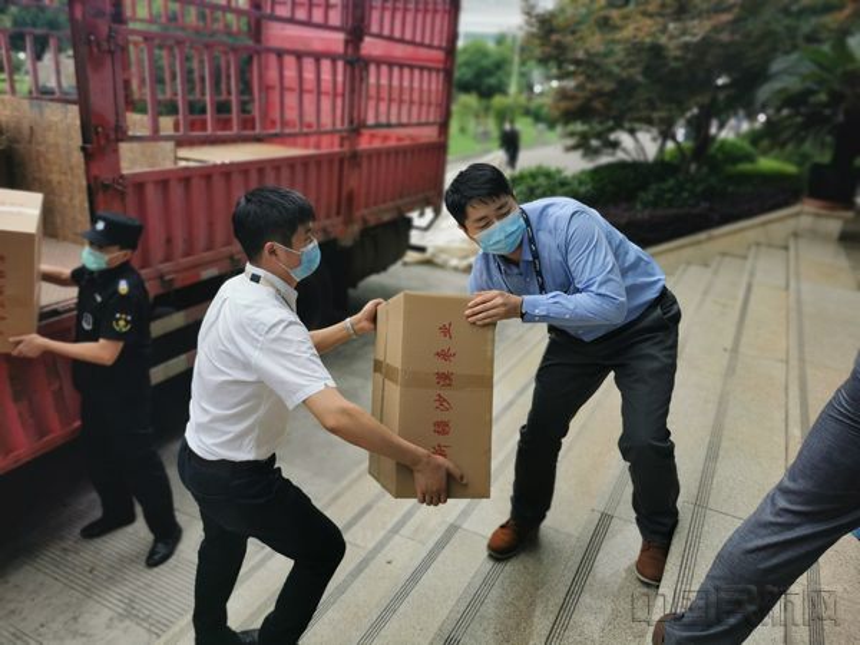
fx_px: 671
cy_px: 322
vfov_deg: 51.4
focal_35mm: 27
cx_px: 430
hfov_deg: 65.3
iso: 50
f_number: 1.8
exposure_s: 1/576
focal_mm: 5.58
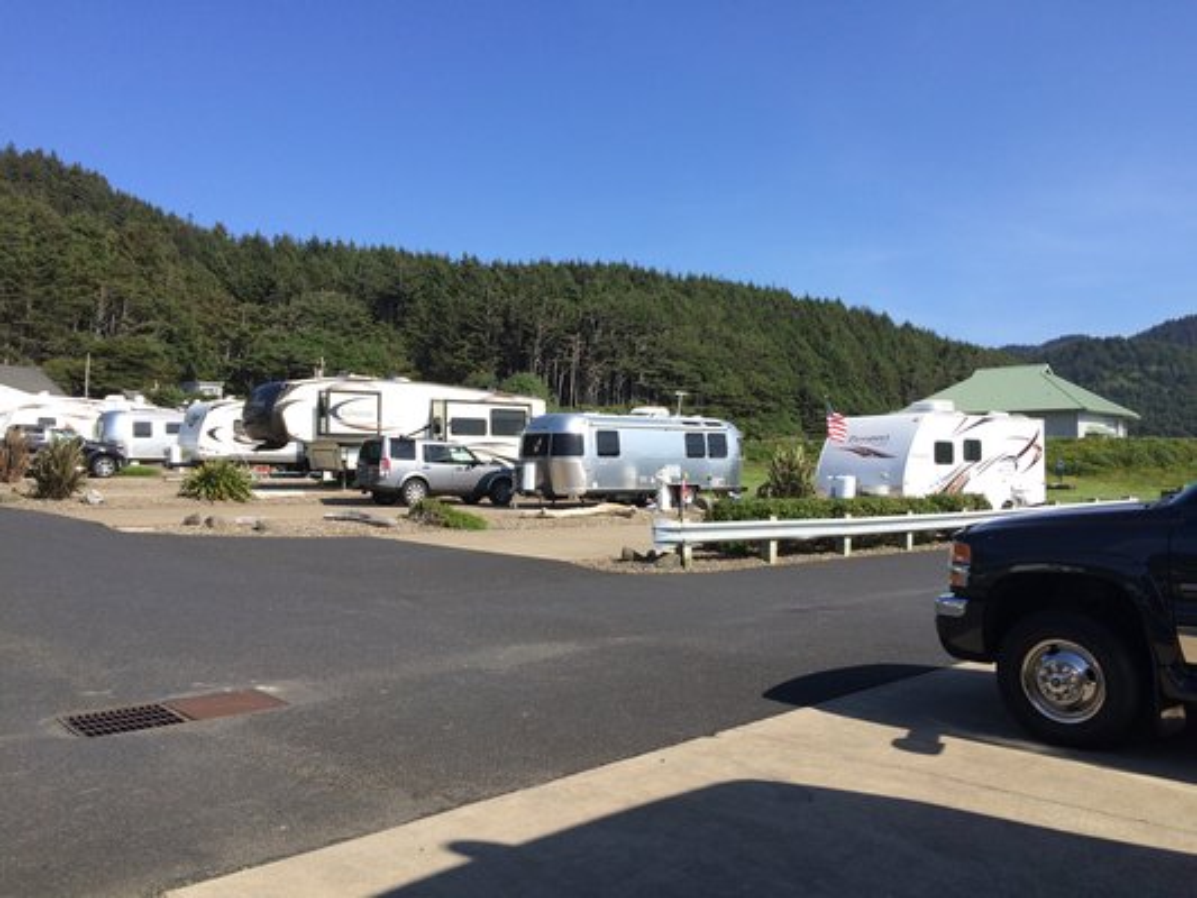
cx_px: 598
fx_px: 1003
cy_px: 449
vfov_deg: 48.2
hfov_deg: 61.6
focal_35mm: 29
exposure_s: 1/1709
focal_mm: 4.15
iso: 32
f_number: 2.2
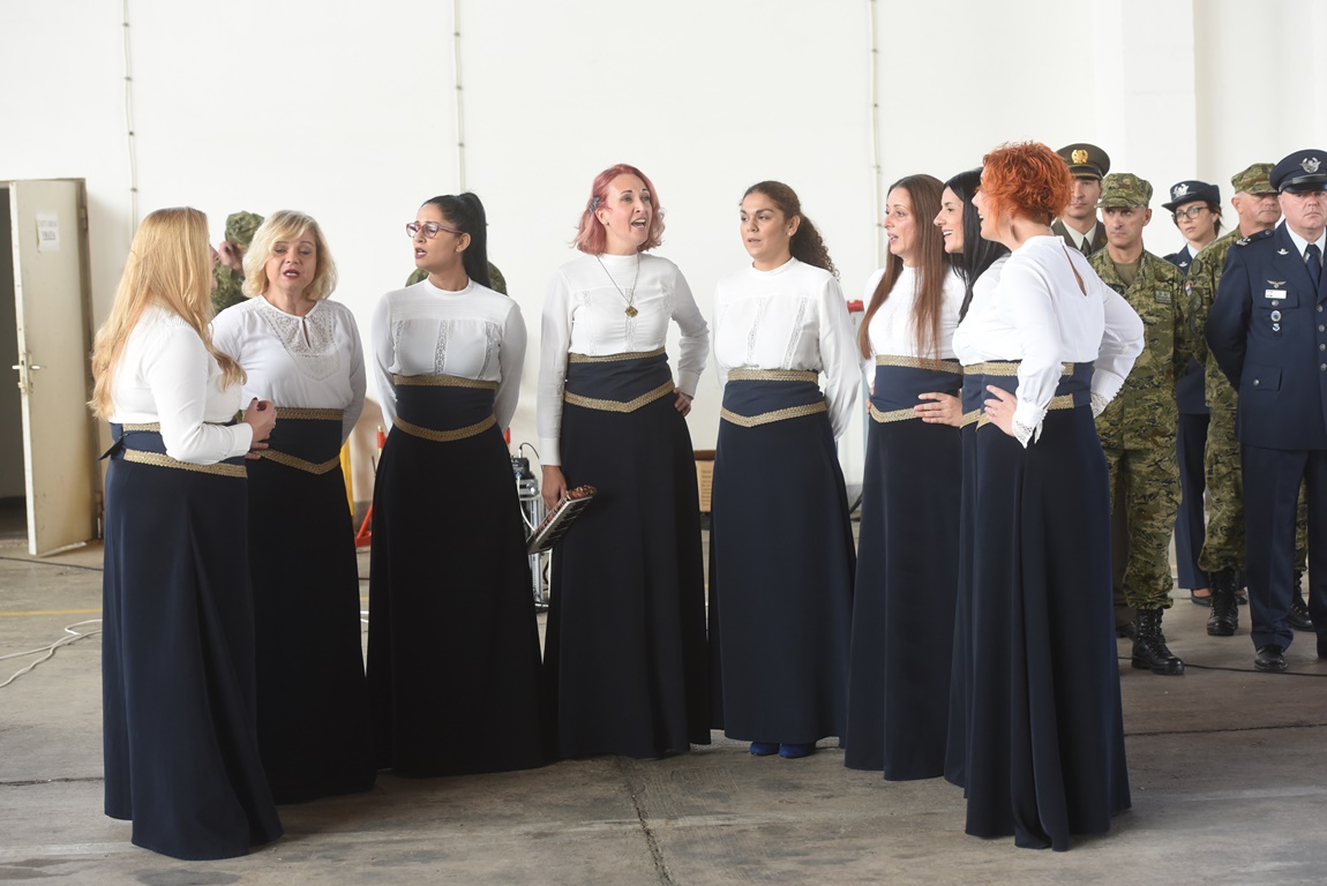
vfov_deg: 19.5
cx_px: 664
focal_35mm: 70
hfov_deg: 28.8
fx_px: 2581
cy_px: 443
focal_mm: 70
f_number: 5
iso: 1250
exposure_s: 1/200
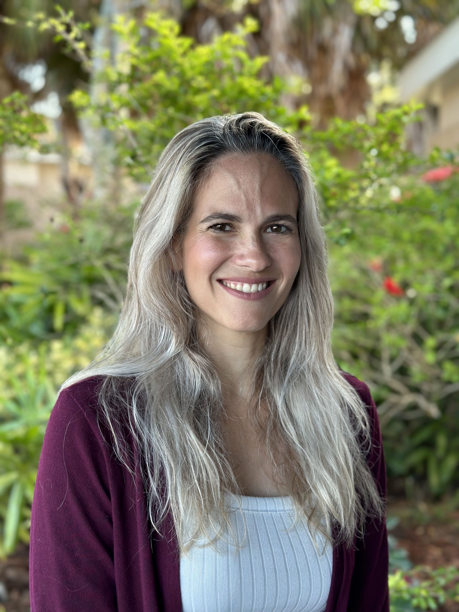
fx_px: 849
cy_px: 306
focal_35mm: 48
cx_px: 230
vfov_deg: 39.7
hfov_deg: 30.3
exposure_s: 1/121
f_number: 1.78
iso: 80
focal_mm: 6.86
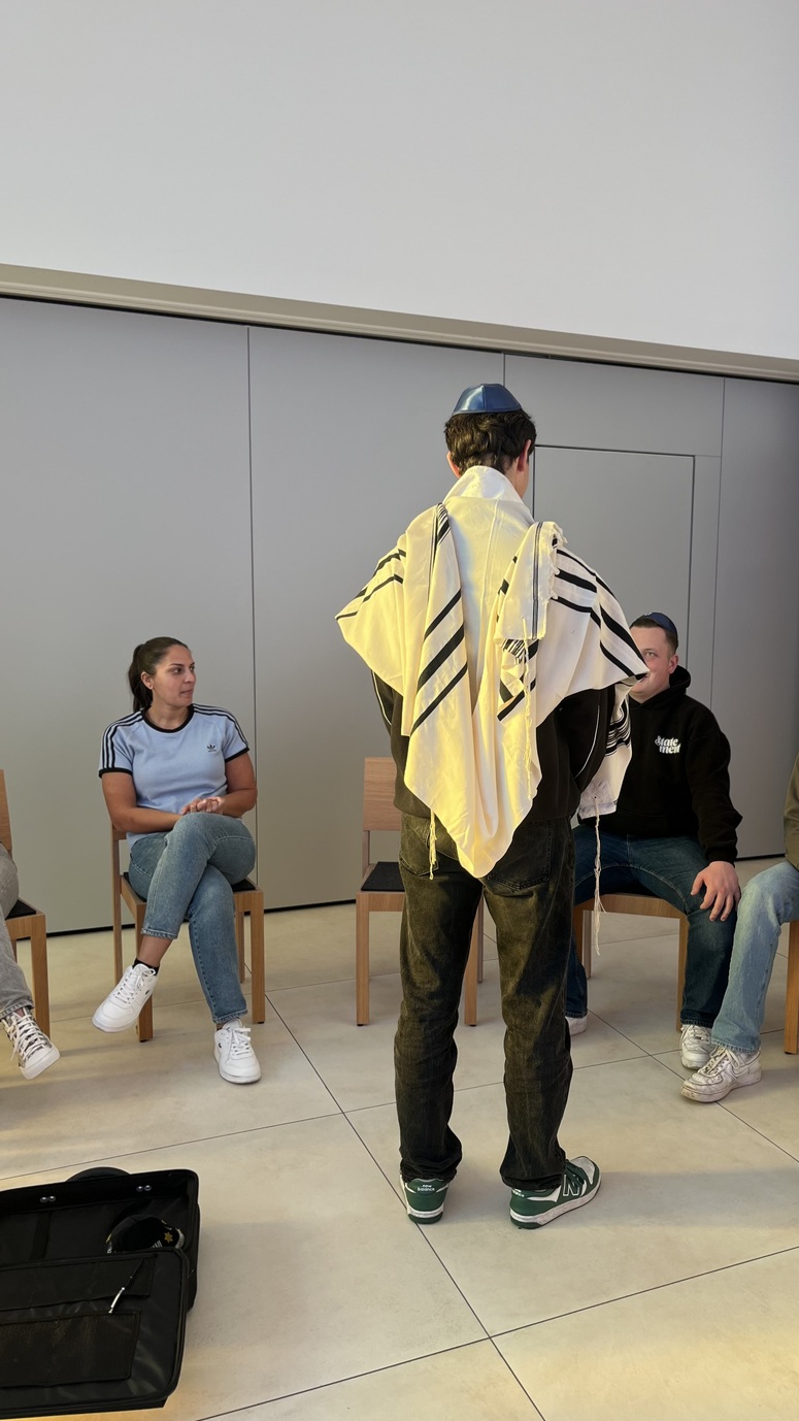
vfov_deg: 66.1
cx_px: 497
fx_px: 1092
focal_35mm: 29
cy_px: 713
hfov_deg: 39.9
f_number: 1.6
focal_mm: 5.1
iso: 32
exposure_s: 1/125
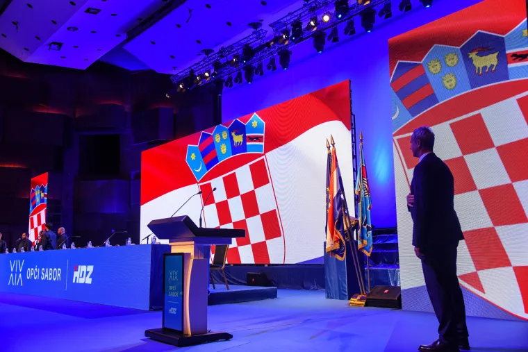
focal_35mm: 35
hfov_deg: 54.4
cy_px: 176
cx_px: 264
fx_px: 513
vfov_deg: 37.9
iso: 2000
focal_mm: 35
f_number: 5
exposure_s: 1/250
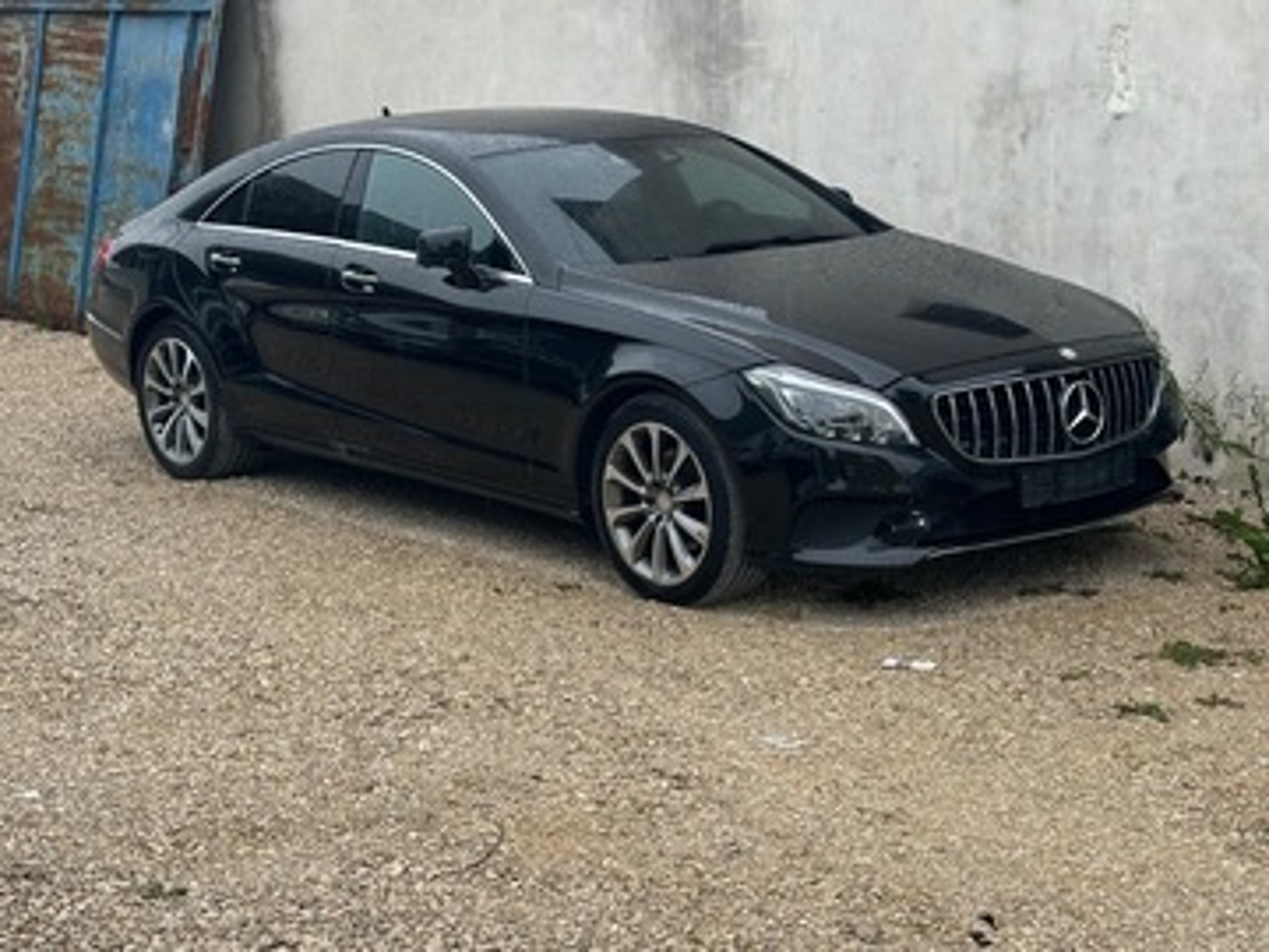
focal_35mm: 48
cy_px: 476
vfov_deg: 30.3
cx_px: 634
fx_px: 1760
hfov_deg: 39.7
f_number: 1.78
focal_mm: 6.86
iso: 50
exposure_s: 1/179
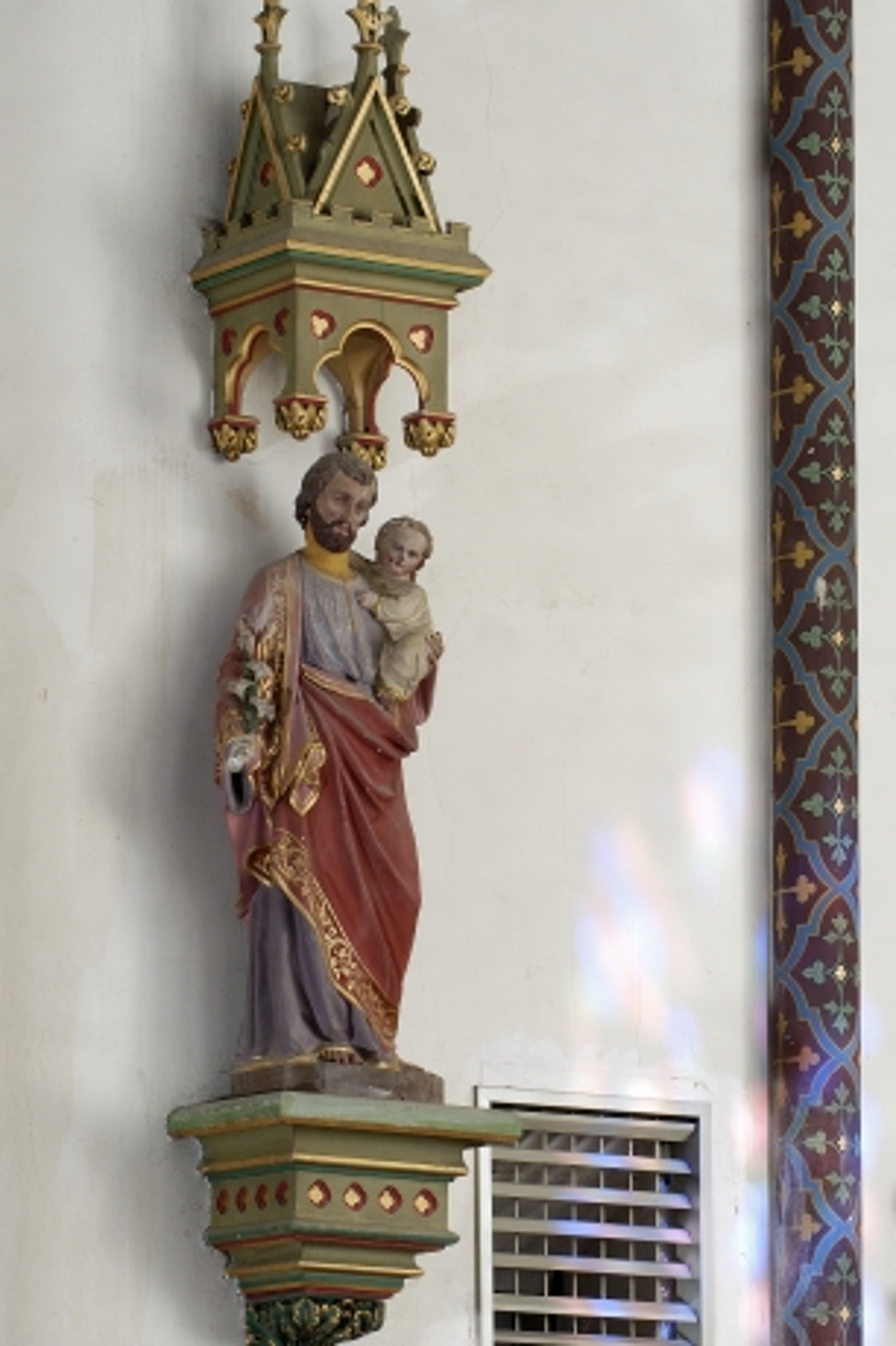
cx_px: 416
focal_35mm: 209
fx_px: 7797
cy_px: 685
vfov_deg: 9.9
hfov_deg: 6.6
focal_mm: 125
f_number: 8
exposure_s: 1/100
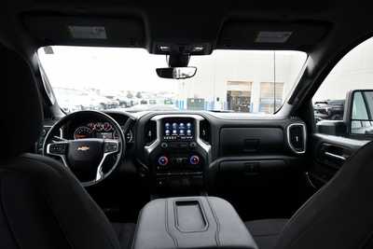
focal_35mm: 21
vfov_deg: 59.5
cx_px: 186
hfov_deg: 81.2
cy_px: 124
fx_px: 218
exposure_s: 1/125
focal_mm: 14
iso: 1000
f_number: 5
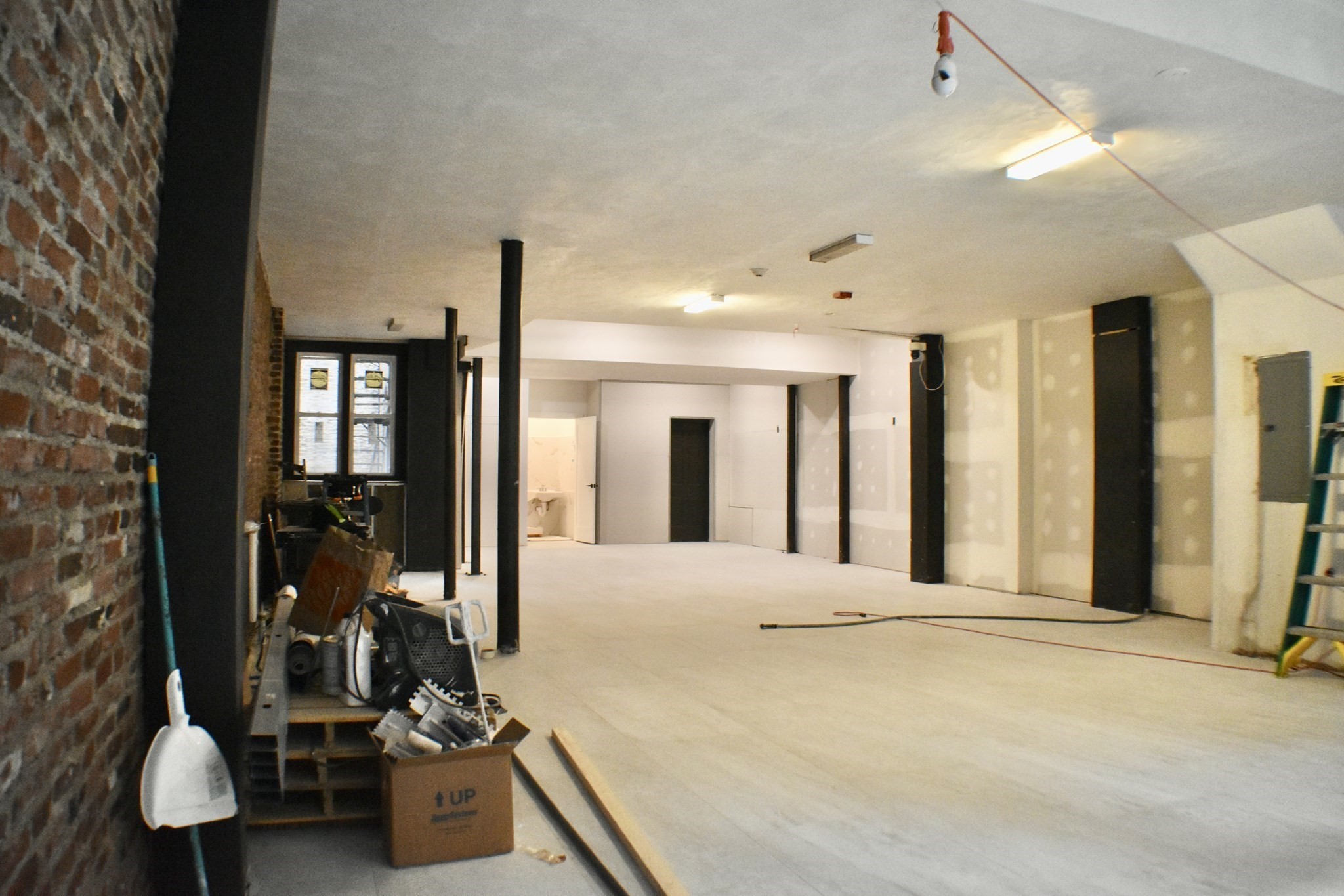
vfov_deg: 40.0
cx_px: 672
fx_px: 1232
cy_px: 448
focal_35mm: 33
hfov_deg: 57.2
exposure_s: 1/125
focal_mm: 22
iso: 2200
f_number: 3.8
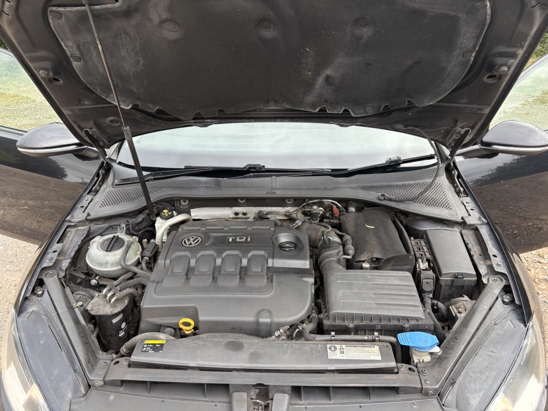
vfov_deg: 53.1
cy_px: 206
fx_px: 412
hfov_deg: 67.3
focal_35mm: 26
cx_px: 274
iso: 50
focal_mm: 5.96
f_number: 1.6
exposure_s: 1/365
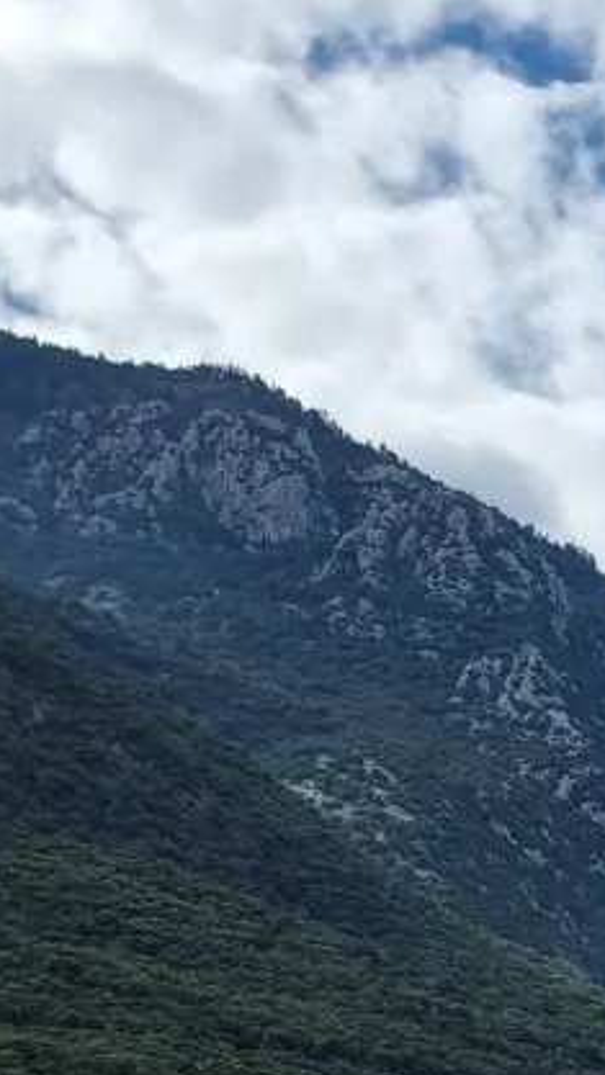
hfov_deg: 12.4
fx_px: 2282
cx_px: 1372
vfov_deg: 25.3
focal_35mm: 80
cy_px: 1067
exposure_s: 1/1412
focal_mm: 6.7
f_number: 1.8
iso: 50
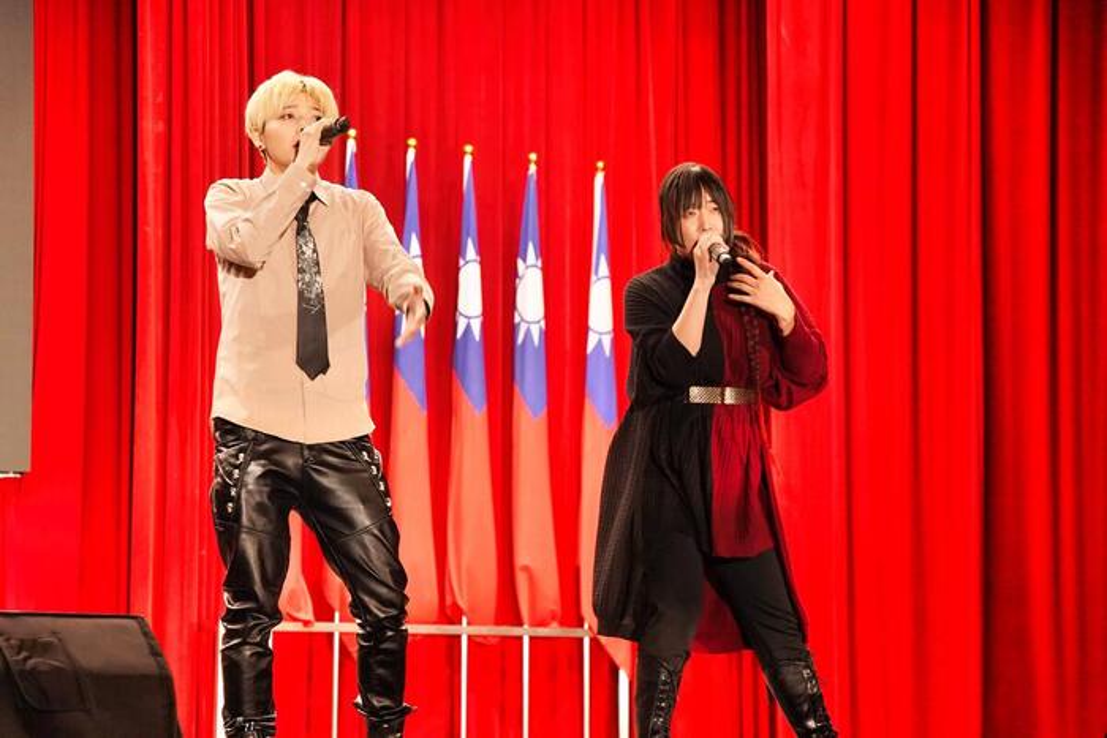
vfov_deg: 13.0
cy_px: 369
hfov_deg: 19.5
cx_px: 554
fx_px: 3229
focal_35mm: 105
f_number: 5
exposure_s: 1/125
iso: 3200
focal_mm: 70
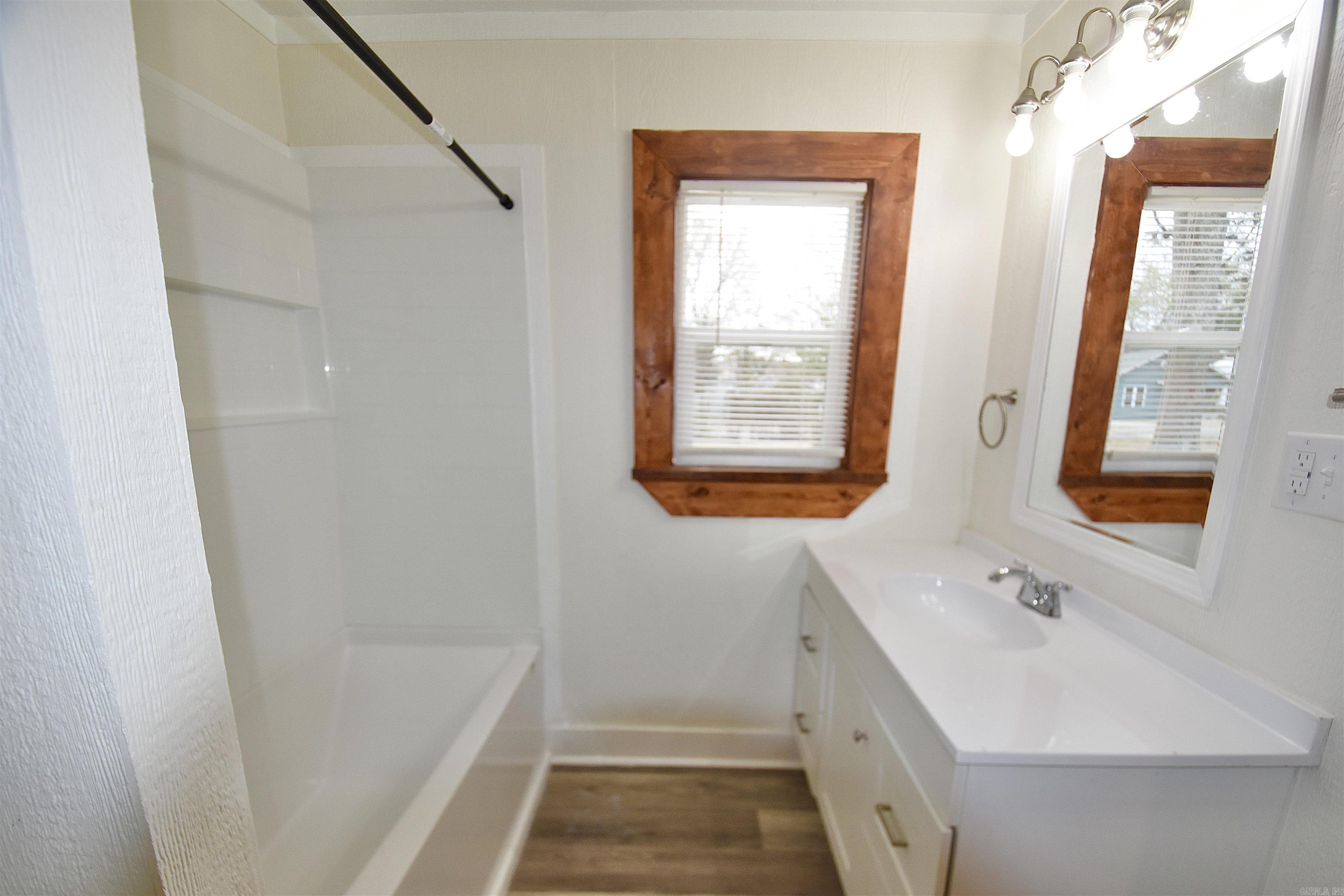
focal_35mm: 15
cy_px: 448
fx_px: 560
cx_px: 672
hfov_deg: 100.4
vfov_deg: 77.3
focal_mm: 10
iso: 640
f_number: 5.6
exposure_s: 1/125
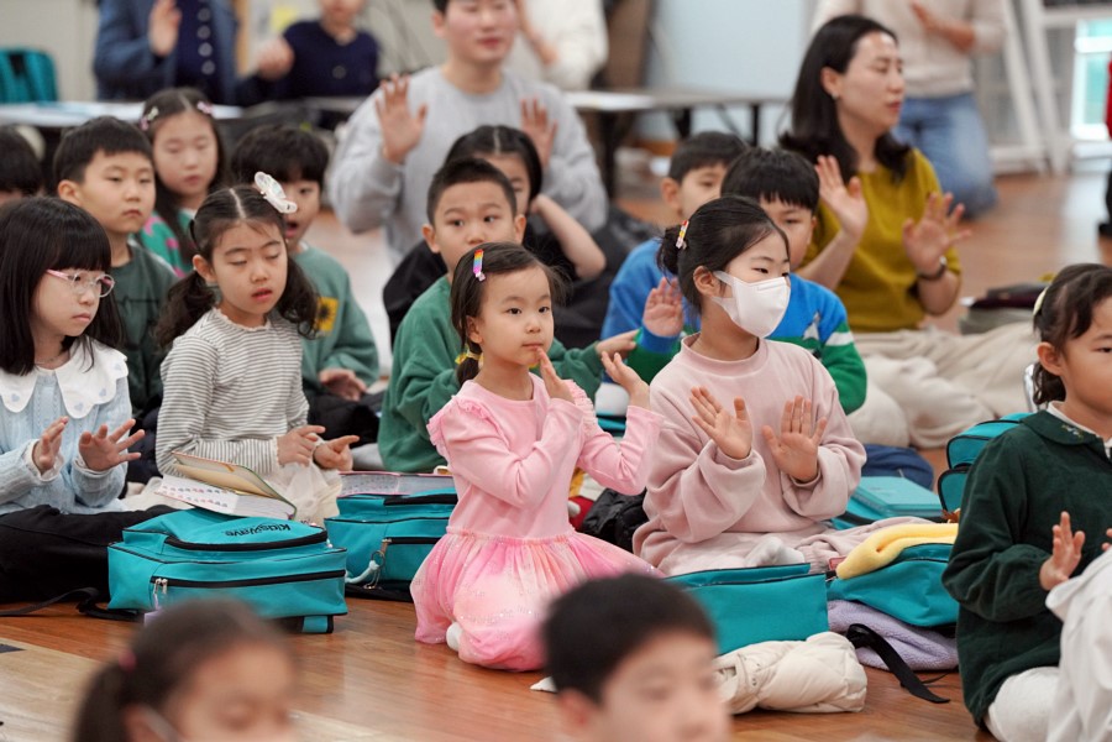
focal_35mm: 200
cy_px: 371
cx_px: 556
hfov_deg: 10.3
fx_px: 6177
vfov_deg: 6.9
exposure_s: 1/250
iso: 2500
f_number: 4
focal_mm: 200
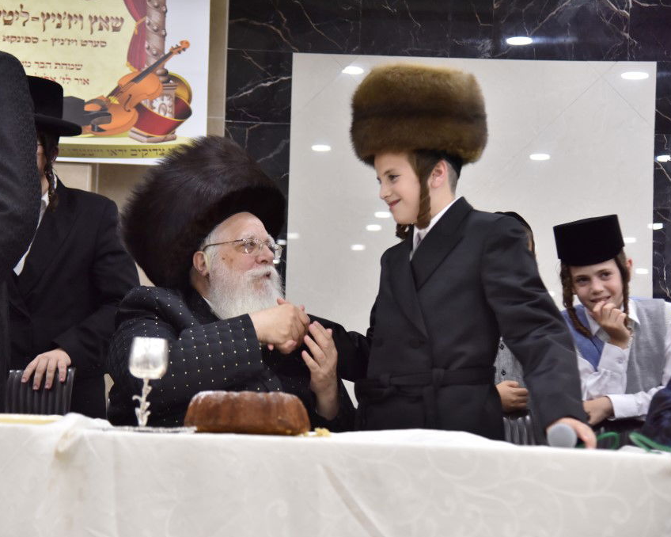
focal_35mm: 85
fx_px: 1688
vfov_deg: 18.1
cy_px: 268
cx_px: 286
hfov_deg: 22.5
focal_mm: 75
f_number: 4
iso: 1600
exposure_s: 1/200
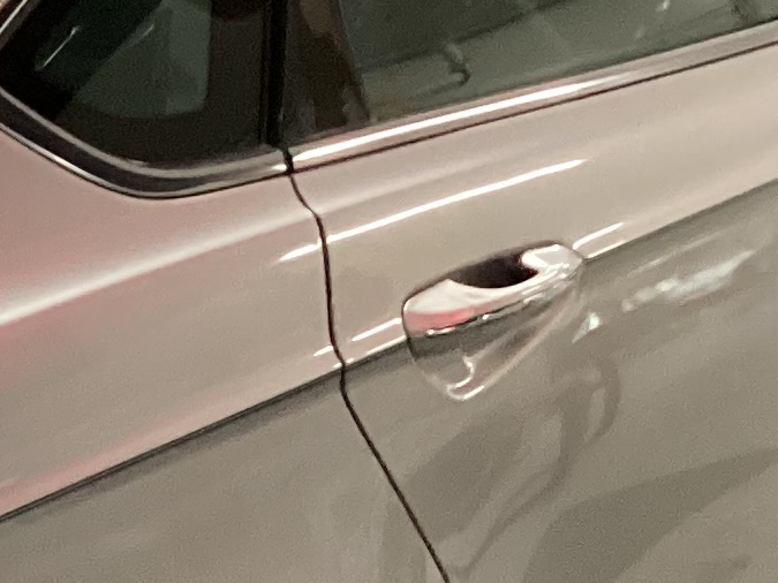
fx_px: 3371
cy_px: 740
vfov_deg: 9.7
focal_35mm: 150
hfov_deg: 12.2
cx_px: -562
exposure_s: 1/60
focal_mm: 3.3
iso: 320
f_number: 2.4
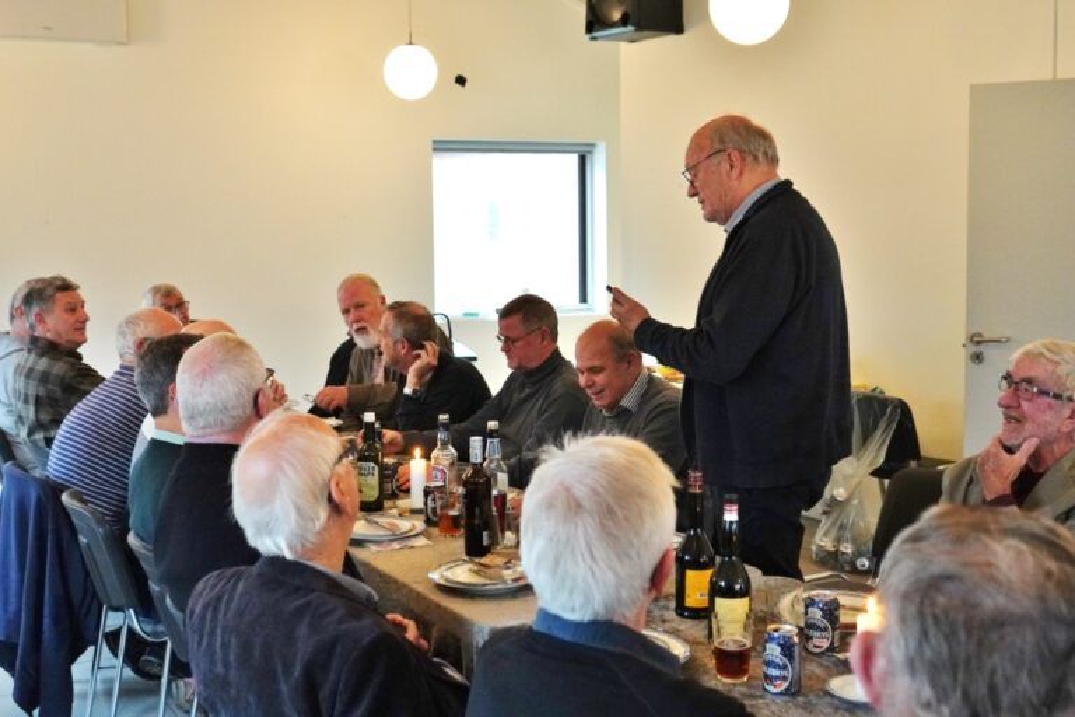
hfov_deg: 46.4
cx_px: 538
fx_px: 1254
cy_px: 358
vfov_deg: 31.9
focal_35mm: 42
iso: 3200
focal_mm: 28
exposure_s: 1/160
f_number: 3.5
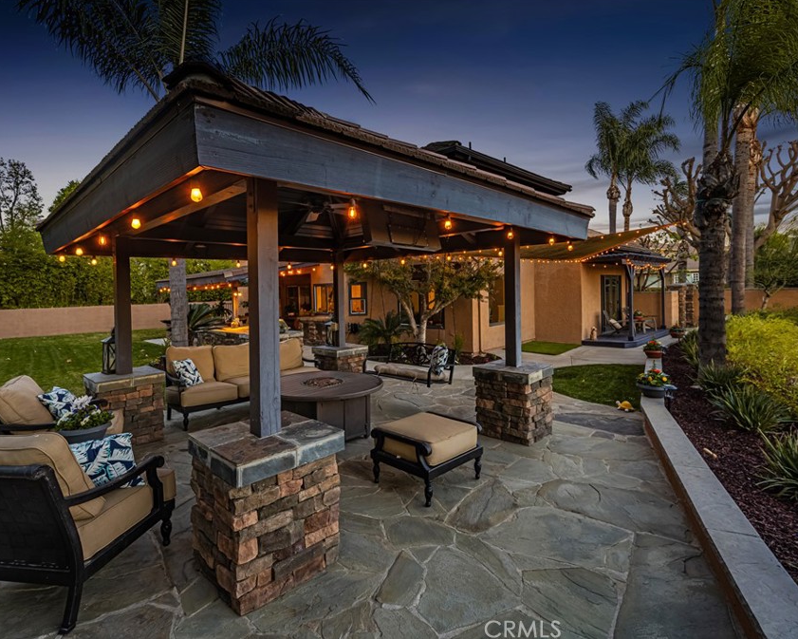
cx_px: 399
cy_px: 319
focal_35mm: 16
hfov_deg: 93.1
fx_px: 378
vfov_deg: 80.4
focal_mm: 14
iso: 80
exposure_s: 1/15
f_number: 6.3
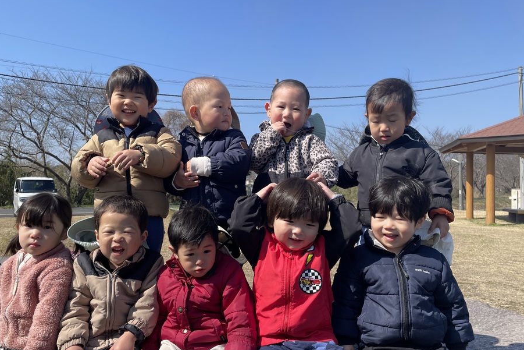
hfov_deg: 61.9
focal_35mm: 30
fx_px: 437
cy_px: 193
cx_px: 250
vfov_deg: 43.6
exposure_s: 1/2174
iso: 32
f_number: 1.6
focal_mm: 4.2
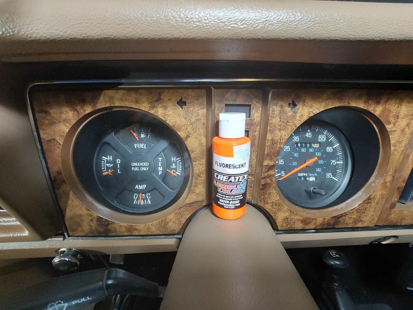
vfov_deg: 89.9
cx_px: 206
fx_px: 155
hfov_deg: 106.2
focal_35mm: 13
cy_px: 155
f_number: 2.2
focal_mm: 1.74
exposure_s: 1/40
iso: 320
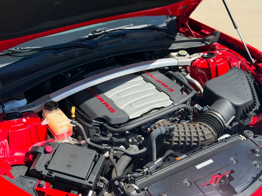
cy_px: 98
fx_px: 363
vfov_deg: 30.3
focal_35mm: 48
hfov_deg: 39.7
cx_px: 131
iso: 64
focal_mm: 6.76
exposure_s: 1/2976
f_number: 1.78
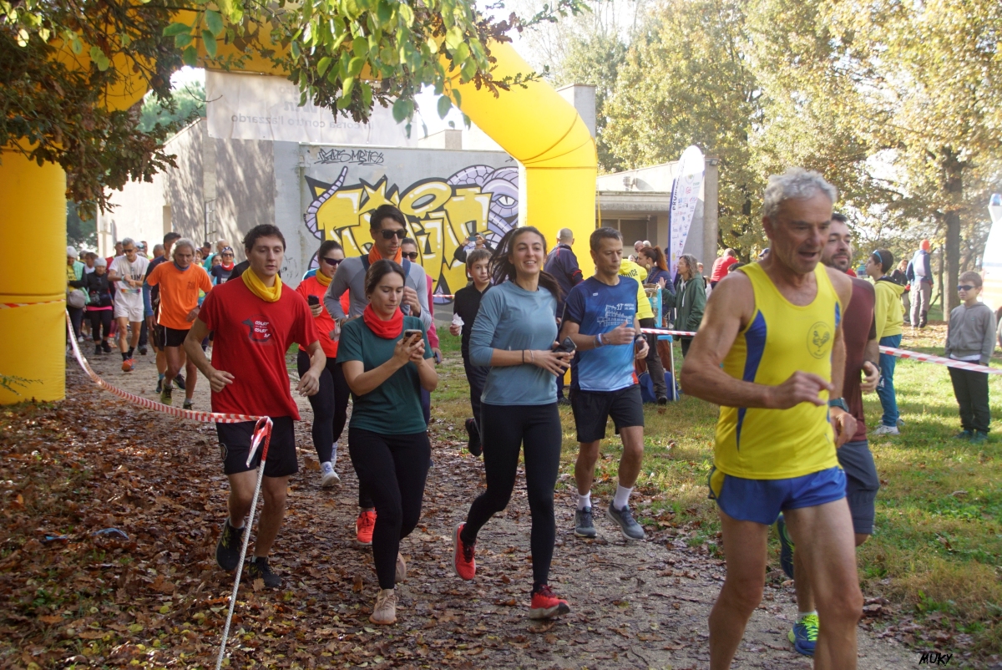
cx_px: 501
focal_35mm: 52
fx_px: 1462
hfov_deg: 37.8
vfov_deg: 25.8
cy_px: 335
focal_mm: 35
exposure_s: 1/320
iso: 400
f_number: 4.5
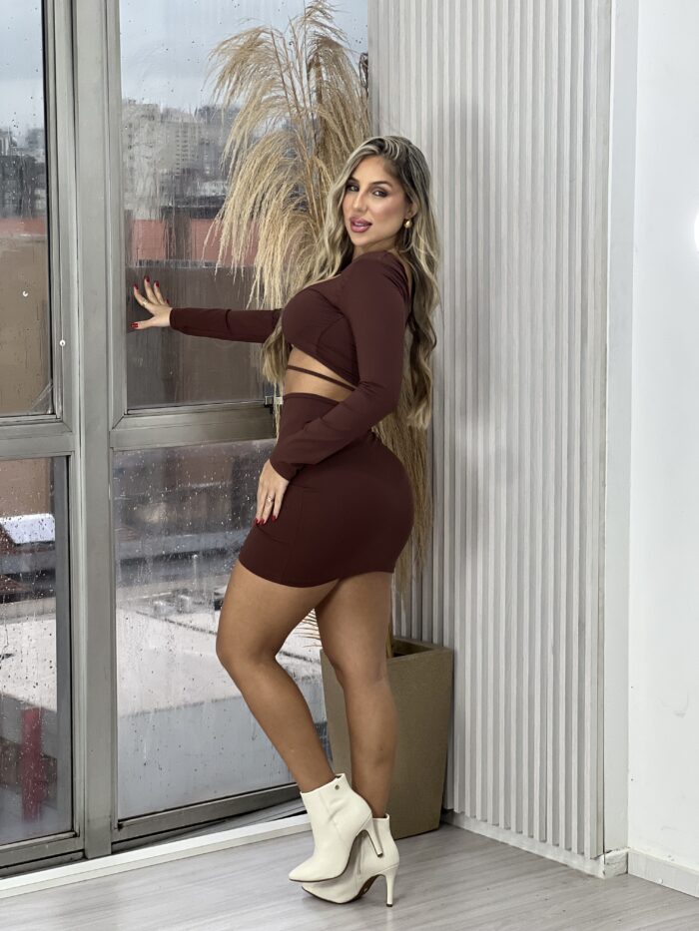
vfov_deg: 25.3
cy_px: 466
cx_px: 350
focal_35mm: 77
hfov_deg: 19.1
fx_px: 2073
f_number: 2.8
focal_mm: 9
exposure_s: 1/120
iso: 125
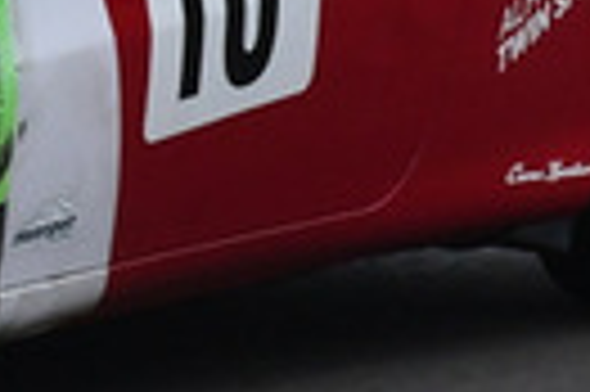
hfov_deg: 0.5
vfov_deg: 0.3
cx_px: -410
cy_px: -419
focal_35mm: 4226
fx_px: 69173
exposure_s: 1/640
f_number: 11
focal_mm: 460
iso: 1000
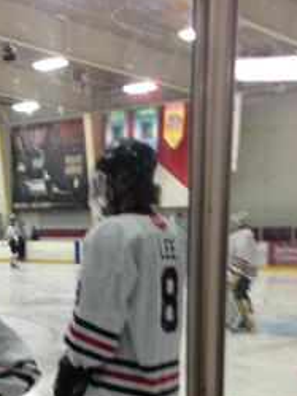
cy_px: 320
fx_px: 834
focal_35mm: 73
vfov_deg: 26.2
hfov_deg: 19.8
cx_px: 33
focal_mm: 4.12
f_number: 2.4
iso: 50
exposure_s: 1/20
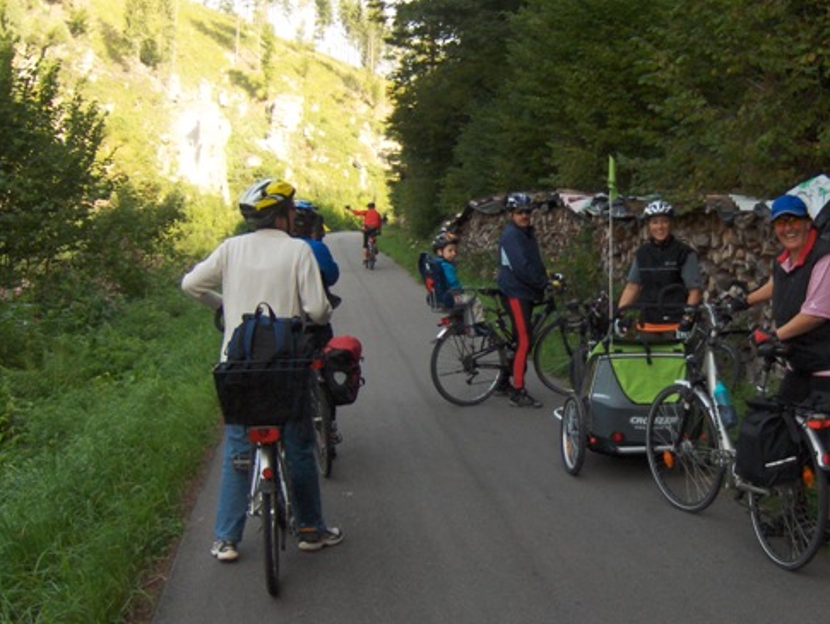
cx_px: 544
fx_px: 1104
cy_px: 323
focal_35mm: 46
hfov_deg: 40.7
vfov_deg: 31.6
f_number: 2.8
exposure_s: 1/265
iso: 130
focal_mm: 7.5
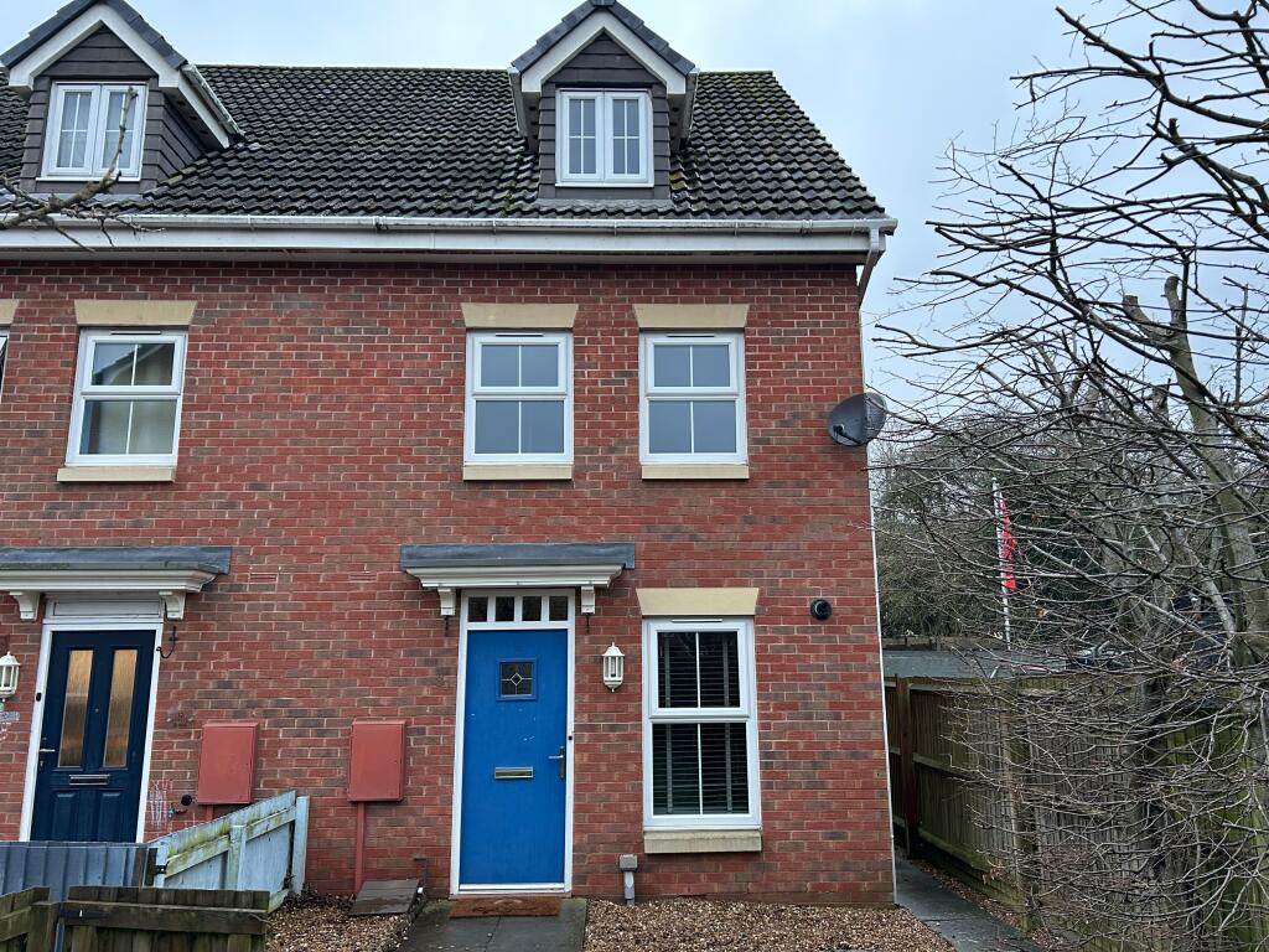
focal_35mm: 26
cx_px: 634
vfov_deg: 53.1
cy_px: 476
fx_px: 953
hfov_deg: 67.3
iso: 125
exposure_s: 1/121
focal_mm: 5.7
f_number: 1.5
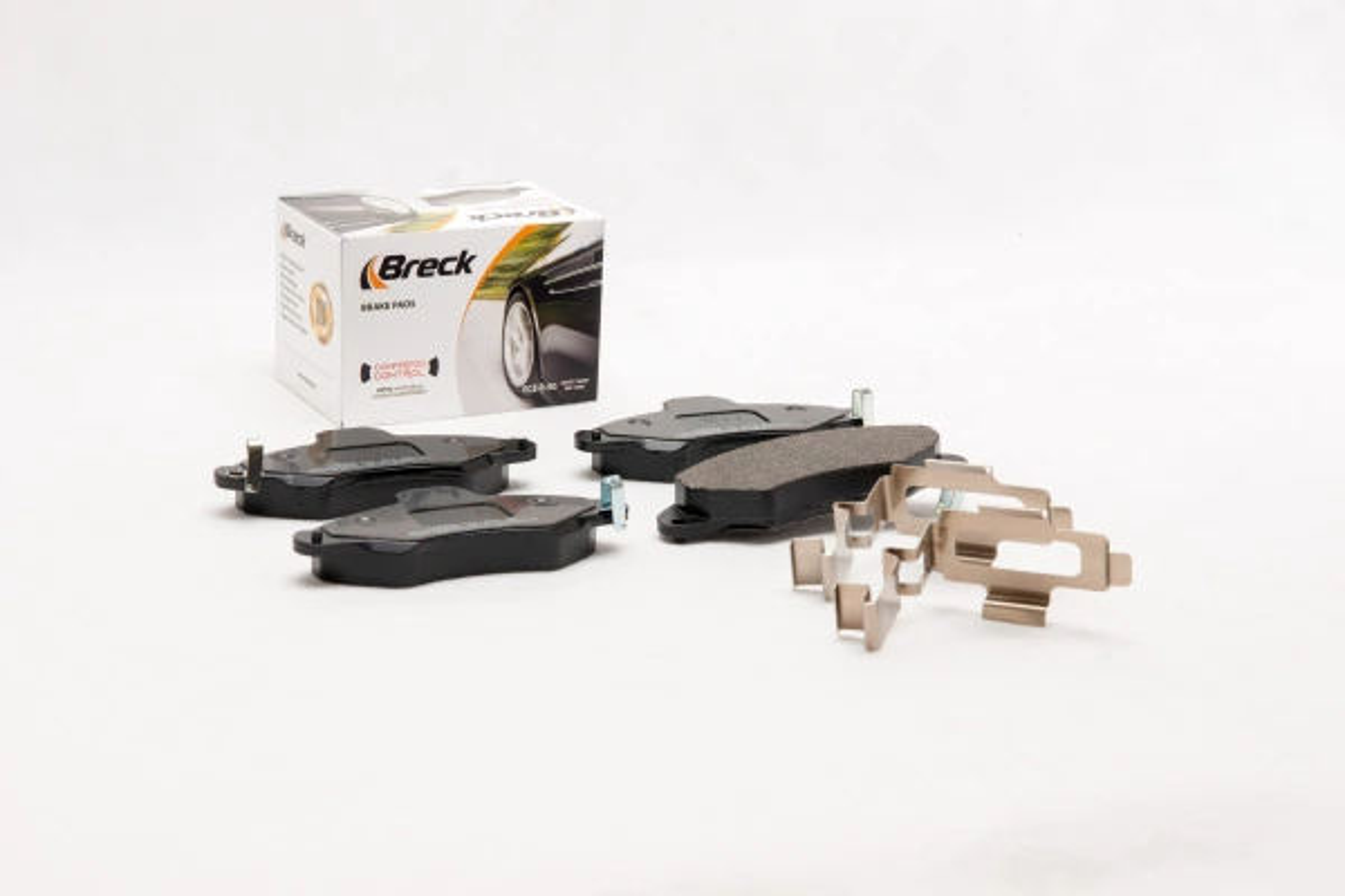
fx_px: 3362
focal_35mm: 90
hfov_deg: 22.6
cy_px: 448
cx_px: 672
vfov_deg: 15.2
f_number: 13
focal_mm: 60
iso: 100
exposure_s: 1/125
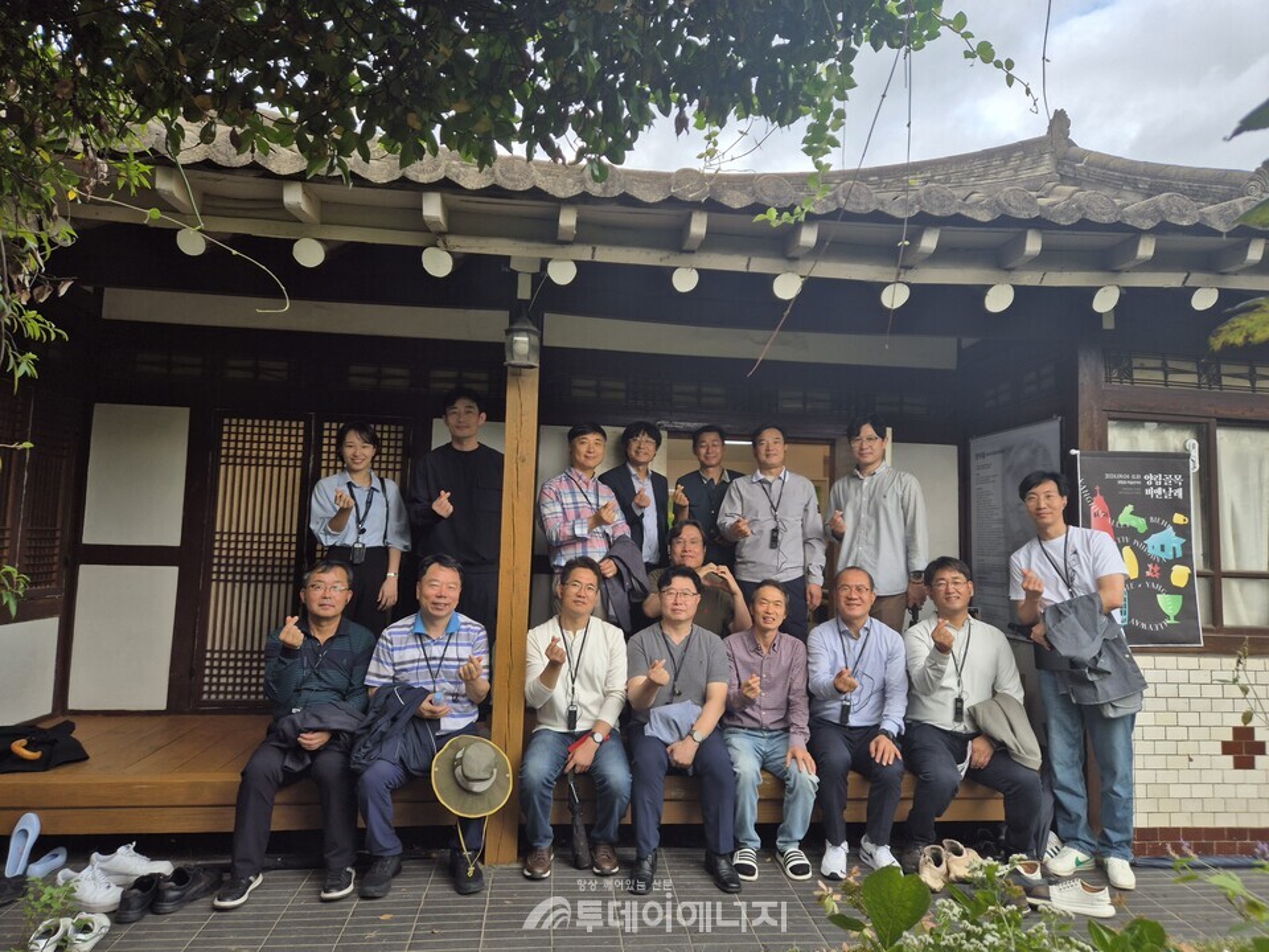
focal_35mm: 23
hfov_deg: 73.9
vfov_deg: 58.9
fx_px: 843
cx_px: 634
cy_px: 476
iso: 25
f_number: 1.8
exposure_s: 1/221
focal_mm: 5.4
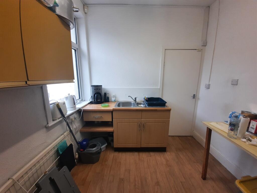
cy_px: 96
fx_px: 97
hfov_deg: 106.2
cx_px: 128
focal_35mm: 13
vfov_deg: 89.9
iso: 64
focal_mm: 1.74
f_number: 2.2
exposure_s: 1/100
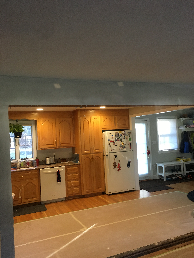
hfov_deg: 48.2
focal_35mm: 29
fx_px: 217
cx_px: 97
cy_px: 129
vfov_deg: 61.7
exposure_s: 1/30
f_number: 2.2
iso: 160
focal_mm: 4.15
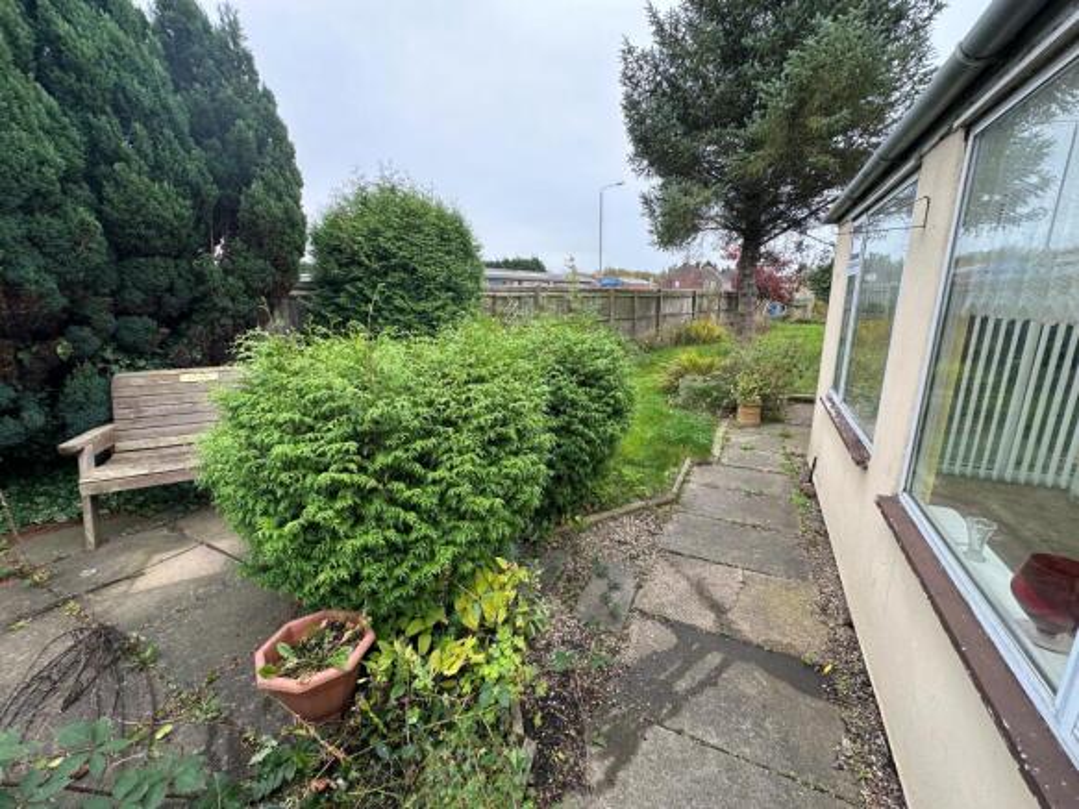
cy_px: 404
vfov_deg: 85.7
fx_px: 436
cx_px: 540
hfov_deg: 102.1
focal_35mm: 14
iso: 64
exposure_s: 1/99
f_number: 2.2
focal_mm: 2.22
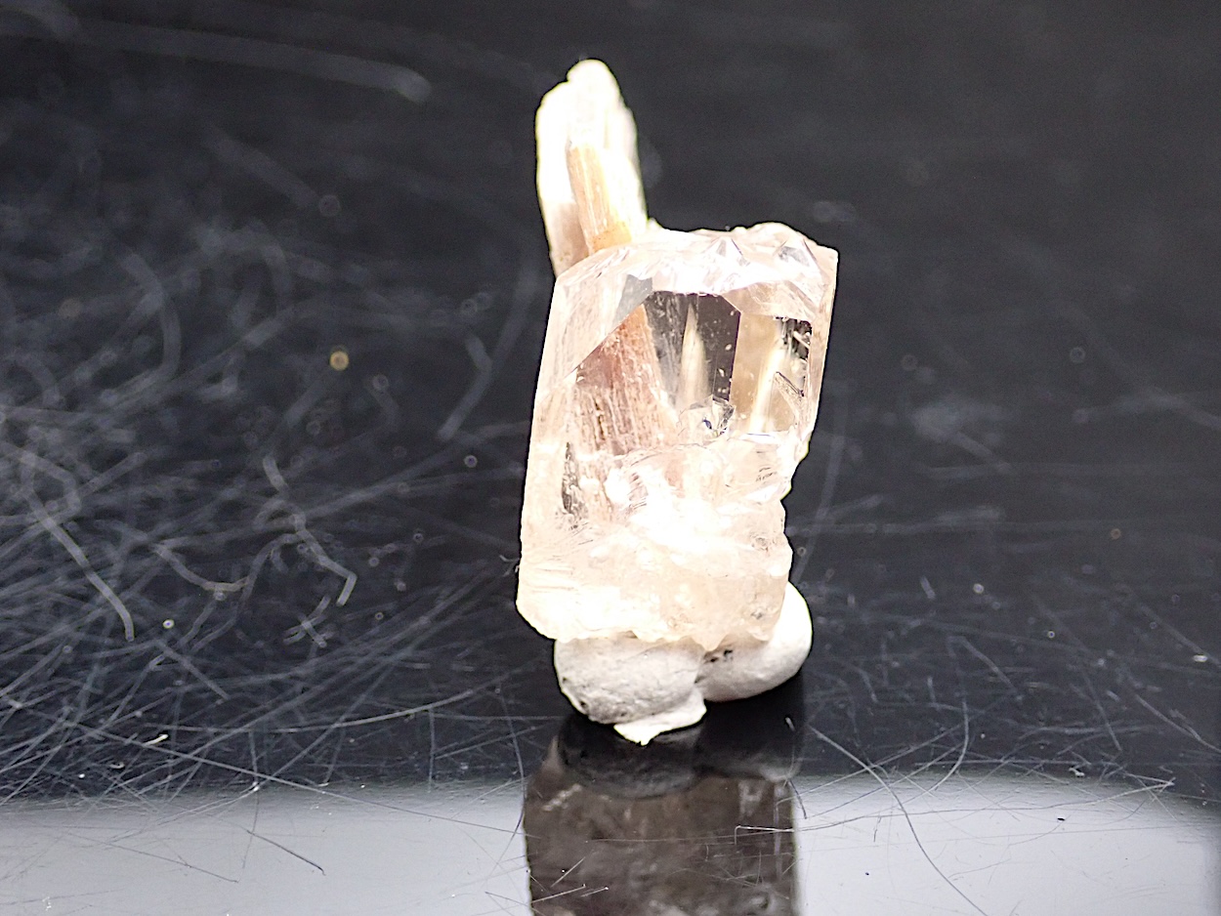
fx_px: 2364
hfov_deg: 29.0
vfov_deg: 21.9
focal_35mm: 67
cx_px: 610
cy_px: 458
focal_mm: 11.88
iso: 800
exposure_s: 1/25
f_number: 3.8
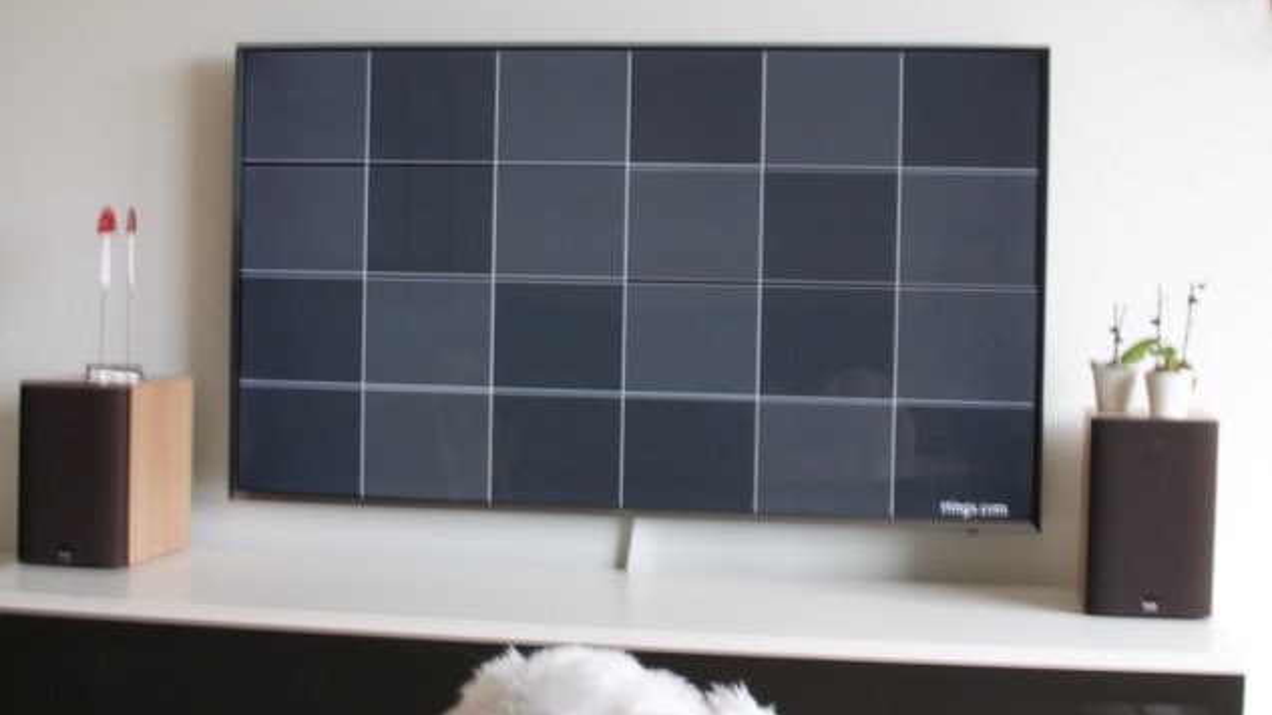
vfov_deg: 21.6
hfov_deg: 37.5
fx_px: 1873
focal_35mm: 56
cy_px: 324
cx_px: 641
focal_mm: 35
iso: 220
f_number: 16
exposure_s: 1
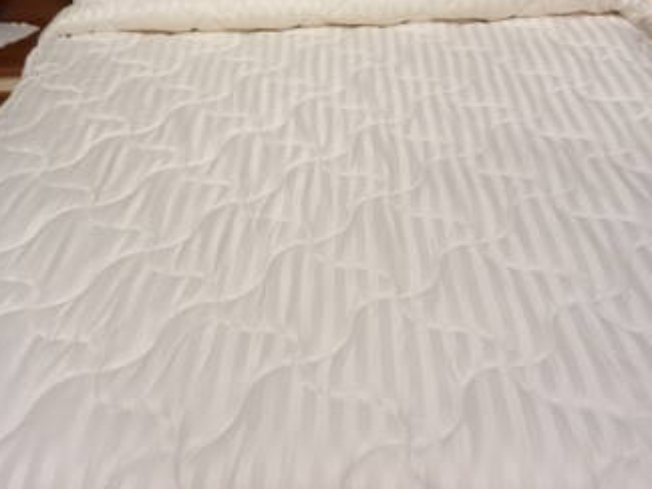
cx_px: 322
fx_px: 565
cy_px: 219
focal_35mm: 30
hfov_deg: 60.0
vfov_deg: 46.7
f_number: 1.8
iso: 800
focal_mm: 4
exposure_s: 1/16.7
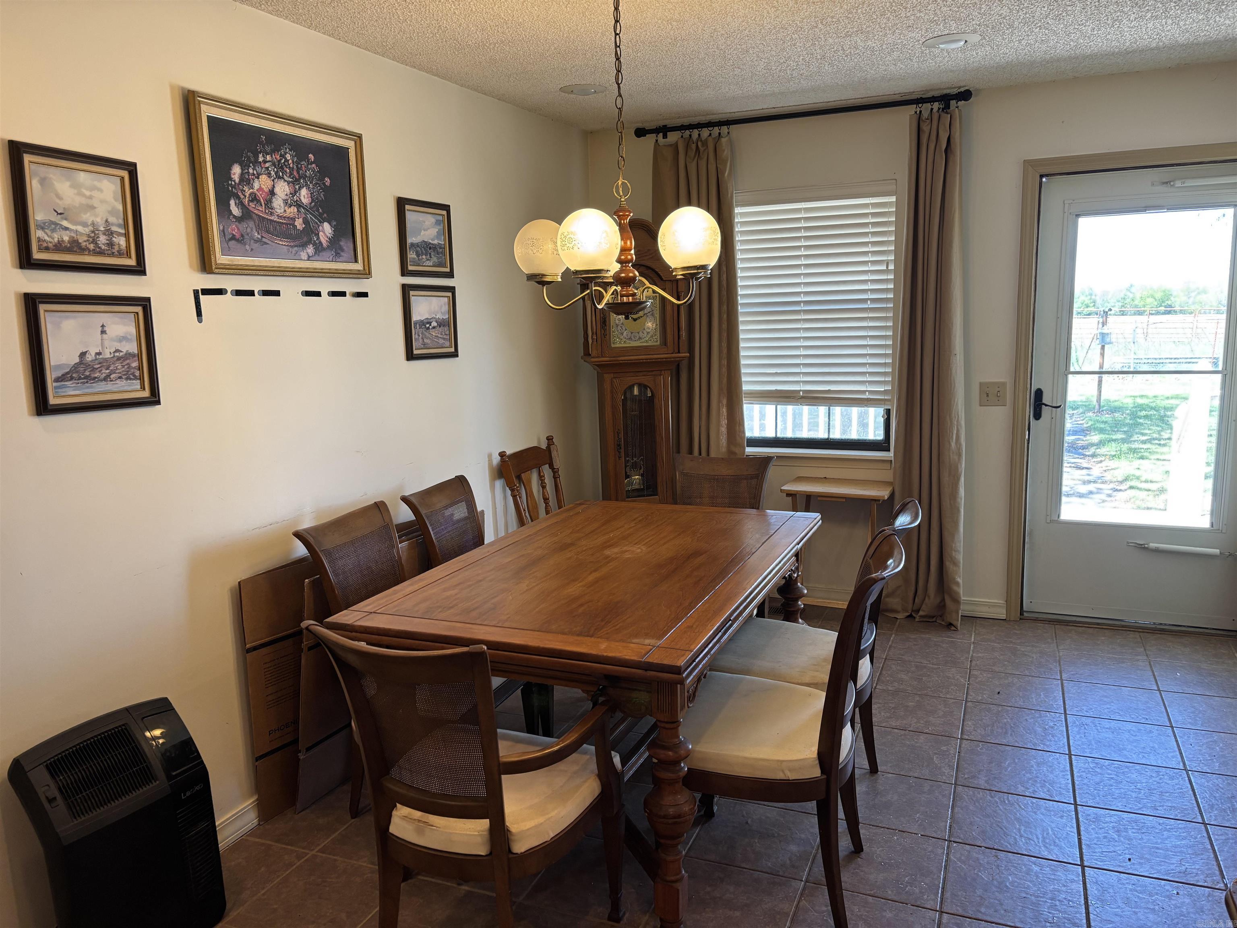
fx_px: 929
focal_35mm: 26
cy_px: 464
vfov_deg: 53.1
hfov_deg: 67.3
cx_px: 618
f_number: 1.6
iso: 125
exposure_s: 1/120
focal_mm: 5.96
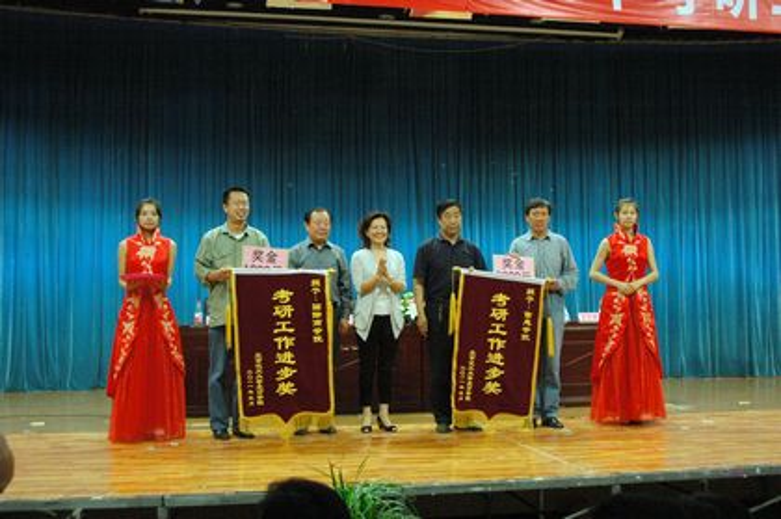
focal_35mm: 42
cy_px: 260
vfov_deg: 31.8
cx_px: 390
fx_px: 910
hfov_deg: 46.4
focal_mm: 28
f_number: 4.5
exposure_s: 1/60
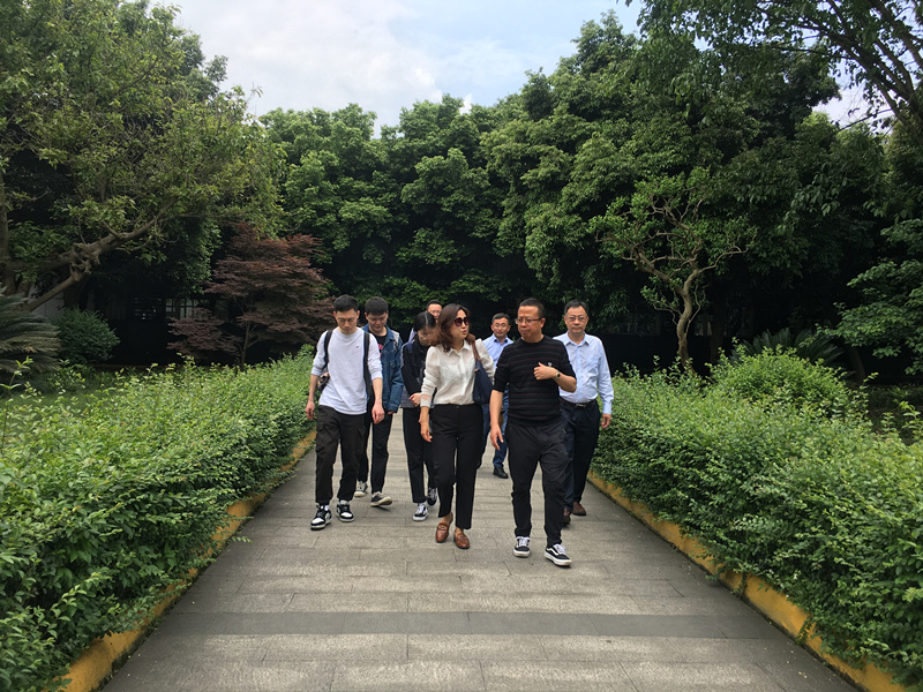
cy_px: 346
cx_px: 462
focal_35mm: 29
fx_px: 773
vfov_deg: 48.2
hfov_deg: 61.7
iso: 25
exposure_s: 1/487
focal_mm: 4.15
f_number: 2.2
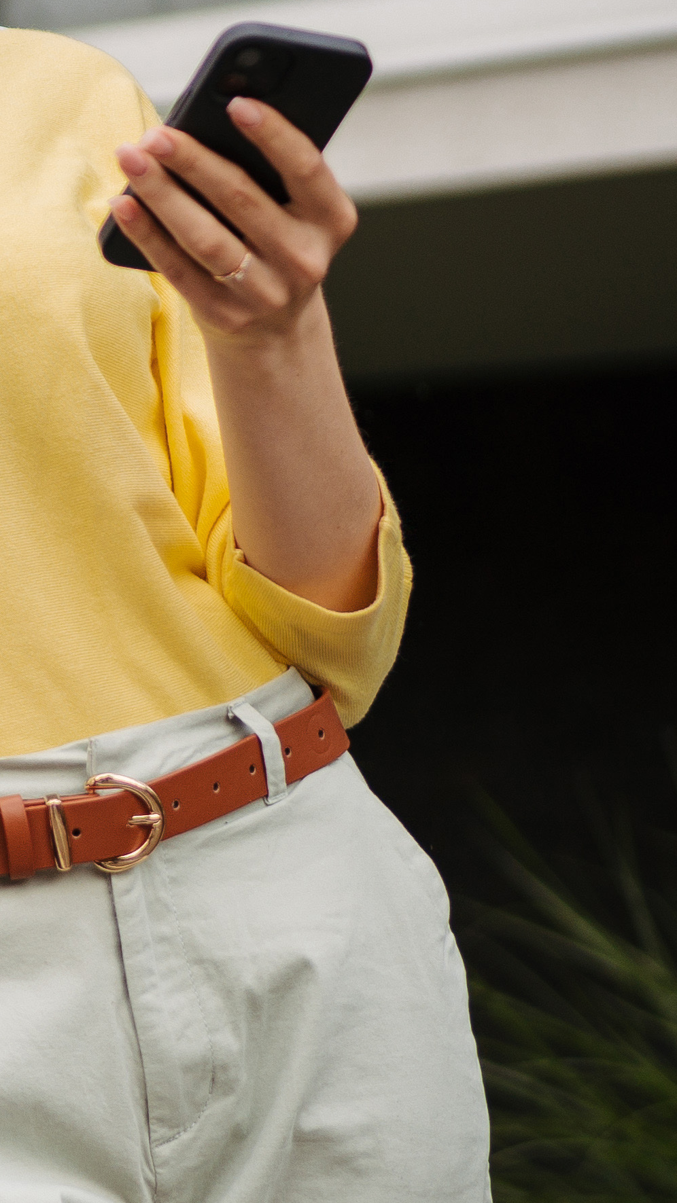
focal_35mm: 159
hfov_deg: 7.2
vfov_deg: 13.5
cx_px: -958
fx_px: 5075
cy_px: 384
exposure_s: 1/1000
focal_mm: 35
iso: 100
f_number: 1.4
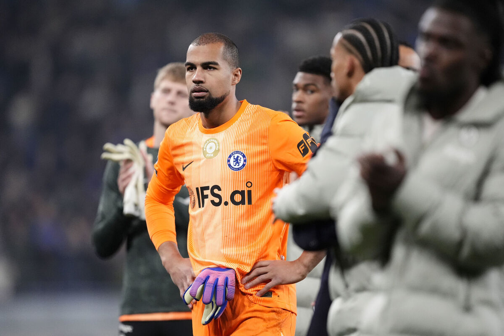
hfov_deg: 5.2
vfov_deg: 3.4
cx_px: 252
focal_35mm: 400
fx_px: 5600
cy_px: 168
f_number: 2.8
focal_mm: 400
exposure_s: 1/3200
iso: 5000
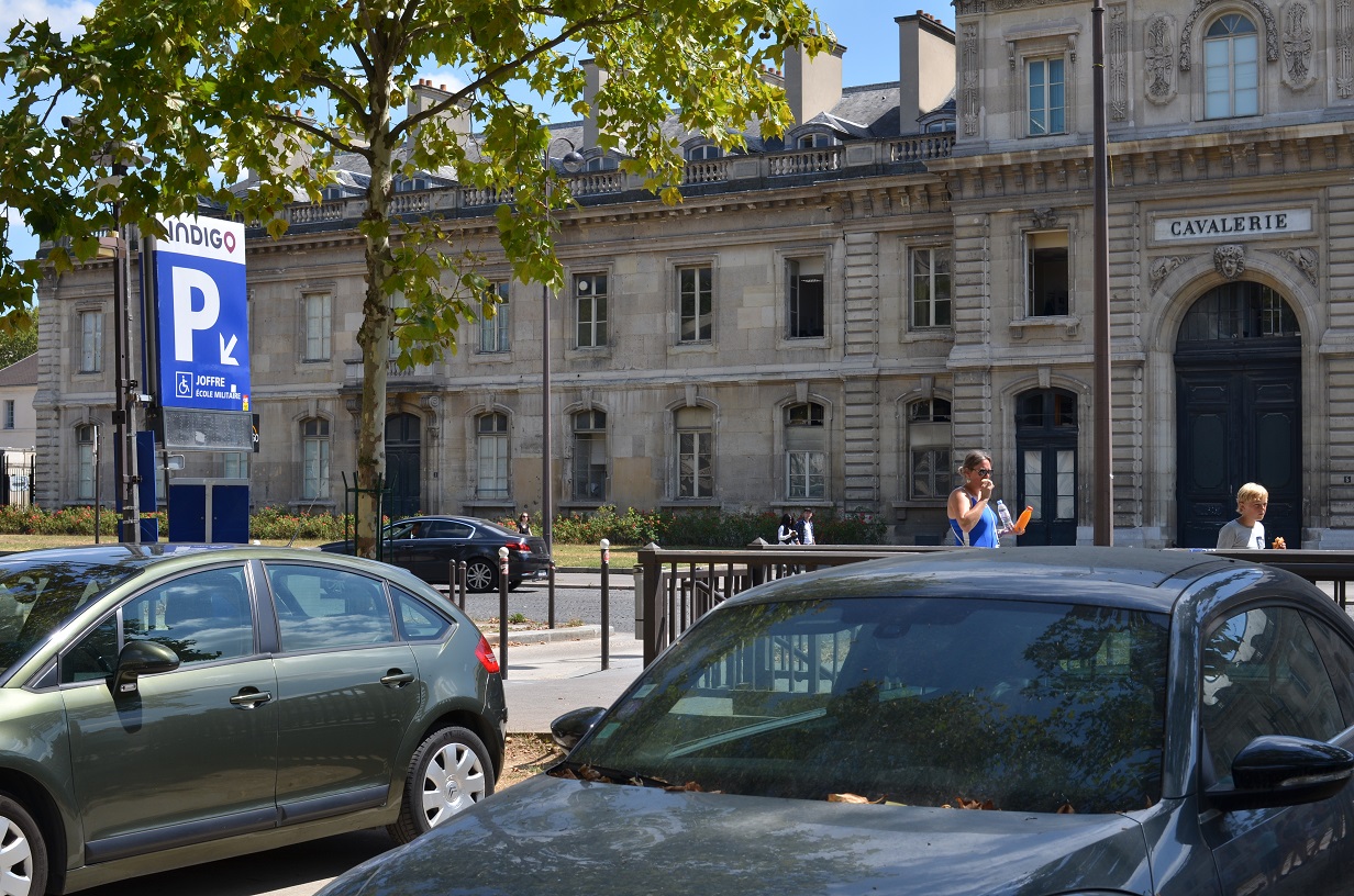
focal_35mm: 52
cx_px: 677
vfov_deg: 25.6
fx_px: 1970
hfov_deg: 37.9
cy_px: 448
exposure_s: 1/250
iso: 125
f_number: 8
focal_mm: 35
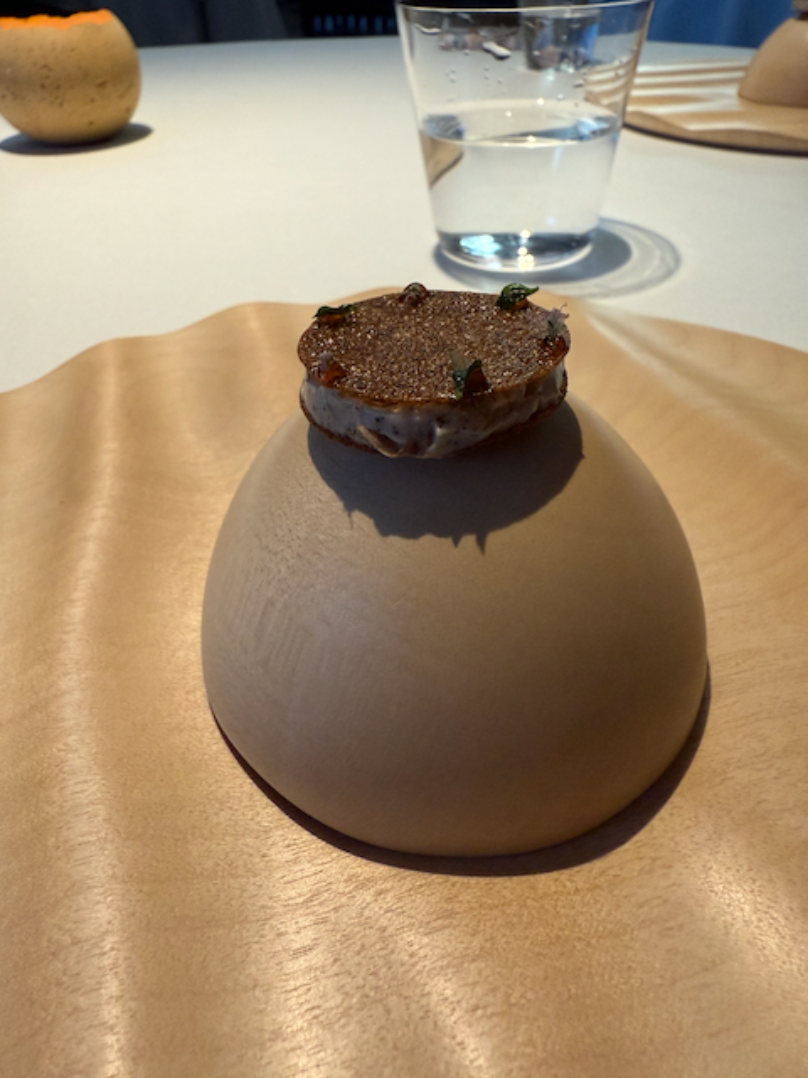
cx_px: 404
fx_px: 747
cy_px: 539
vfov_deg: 71.6
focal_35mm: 24
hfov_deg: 56.8
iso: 320
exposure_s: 1/48
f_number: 2.2
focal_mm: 2.22
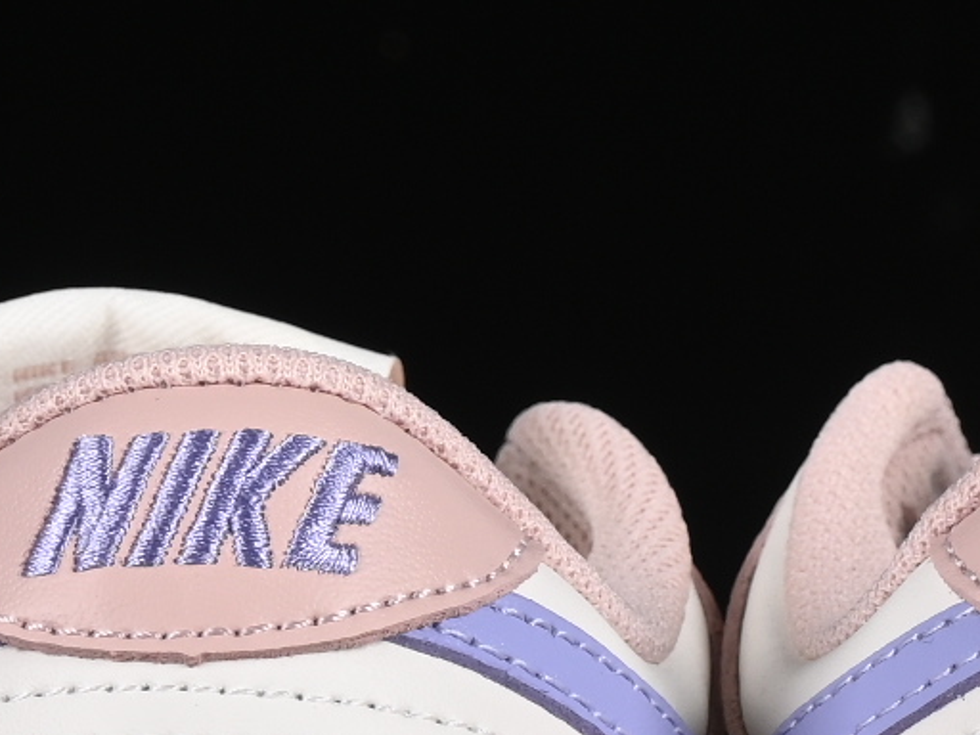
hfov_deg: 5.1
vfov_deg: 3.8
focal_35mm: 392
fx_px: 11098
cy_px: 366
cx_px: 798
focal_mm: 50
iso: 160
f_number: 8
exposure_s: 1/80
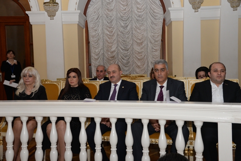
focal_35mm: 38
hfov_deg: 50.7
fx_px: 254
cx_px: 120
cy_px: 80
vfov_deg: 35.1
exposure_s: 1/160
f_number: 6.3
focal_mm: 38
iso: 2200
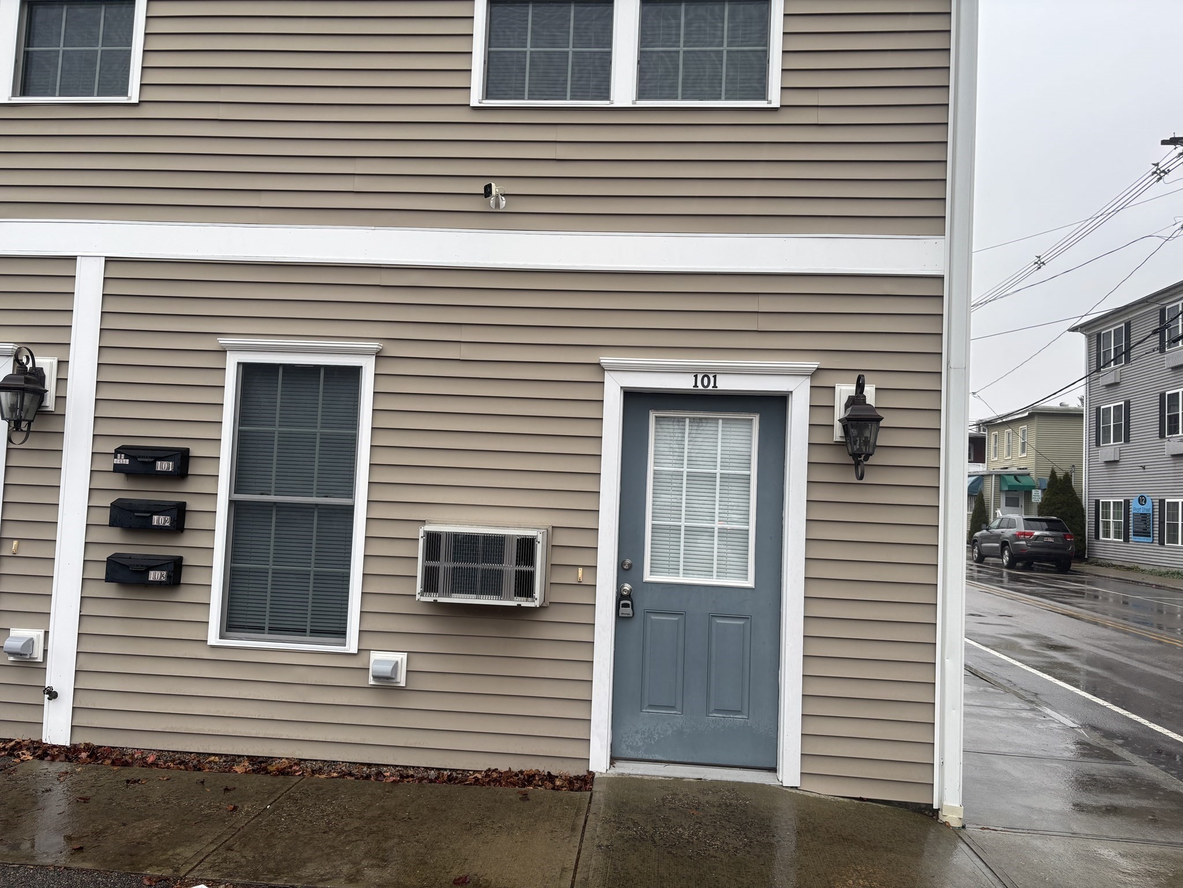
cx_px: 592
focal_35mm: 26
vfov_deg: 53.1
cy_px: 444
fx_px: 889
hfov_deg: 67.3
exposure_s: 1/121
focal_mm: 5.96
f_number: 1.6
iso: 40
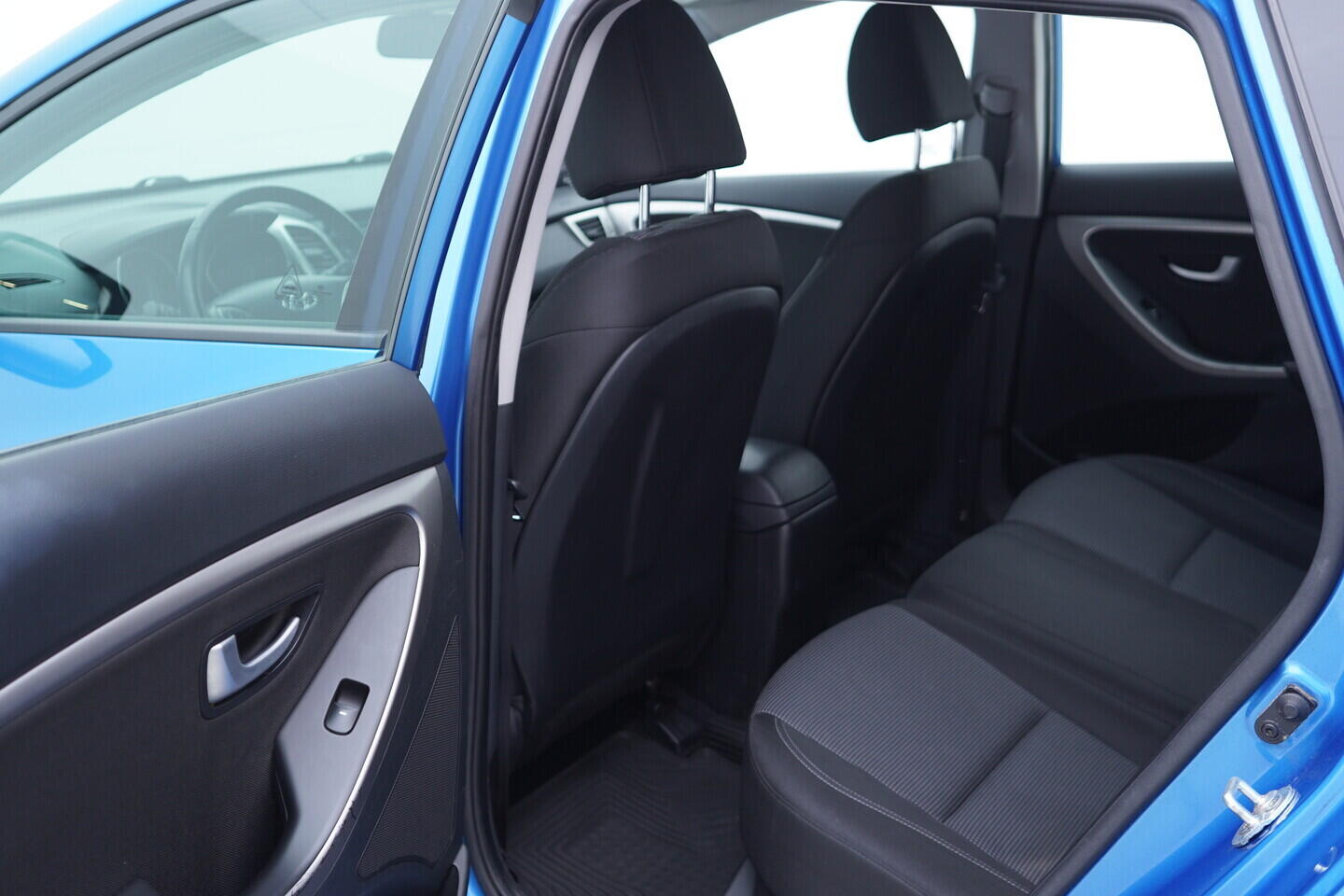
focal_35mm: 36
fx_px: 1344
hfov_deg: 53.1
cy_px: 448
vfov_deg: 36.9
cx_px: 672
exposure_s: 1/40
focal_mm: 24
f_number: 2.8
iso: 200
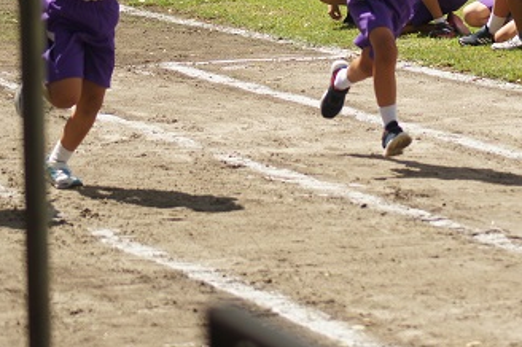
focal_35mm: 245
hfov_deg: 8.4
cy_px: -25
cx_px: 329
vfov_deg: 5.6
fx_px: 3550
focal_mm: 75
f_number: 4.5
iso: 100
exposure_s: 1/640
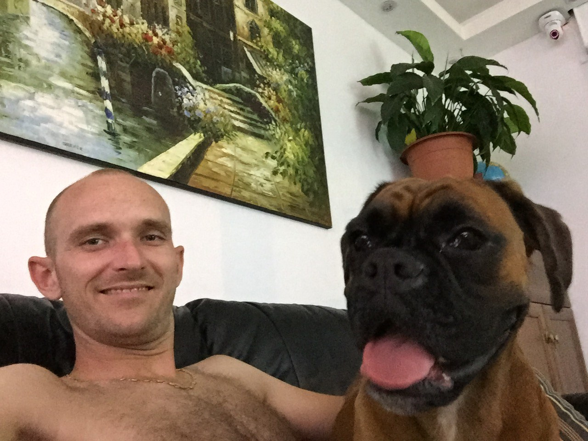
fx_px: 527
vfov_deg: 45.4
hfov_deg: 58.4
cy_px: 220
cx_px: 294
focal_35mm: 31
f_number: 2.2
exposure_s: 1/15
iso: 640
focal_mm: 2.65
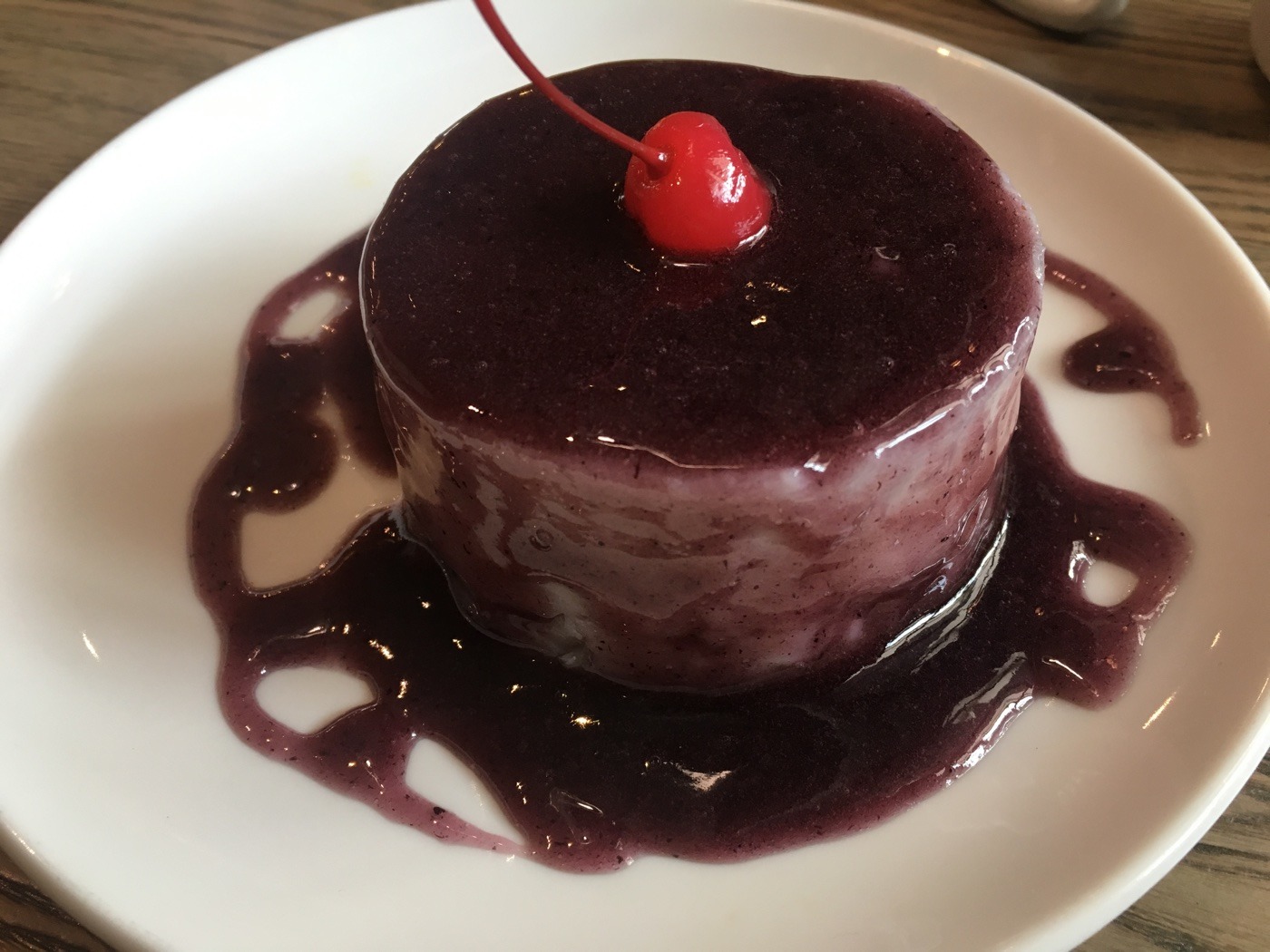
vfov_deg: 48.2
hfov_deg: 61.7
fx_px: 1064
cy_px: 476
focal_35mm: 29
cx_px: 635
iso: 50
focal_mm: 4.15
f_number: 2.2
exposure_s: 1/33
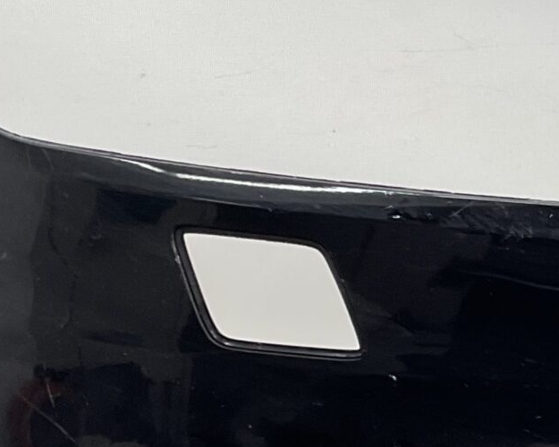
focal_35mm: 116
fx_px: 1919
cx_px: 697
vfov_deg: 13.3
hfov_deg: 15.8
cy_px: 301
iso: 25
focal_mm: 3
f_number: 1.8
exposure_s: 1/120
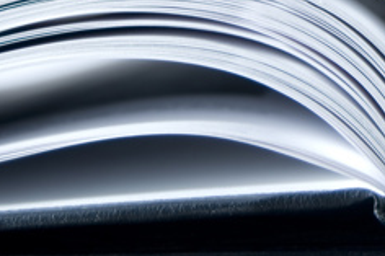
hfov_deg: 12.2
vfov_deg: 8.1
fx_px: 1785
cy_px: -62
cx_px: 400
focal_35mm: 167
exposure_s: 1/80
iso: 200
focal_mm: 42
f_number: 5.3
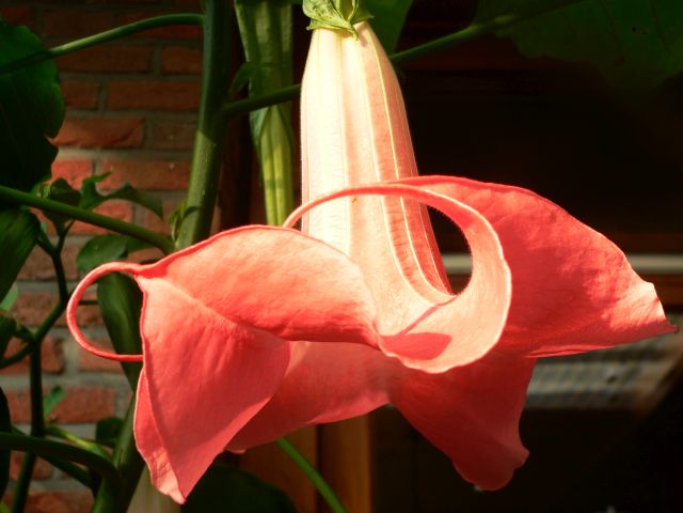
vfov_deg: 30.3
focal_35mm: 48
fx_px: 947
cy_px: 256
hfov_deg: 39.7
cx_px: 342
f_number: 2.8
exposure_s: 1/80
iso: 80
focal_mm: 7.9
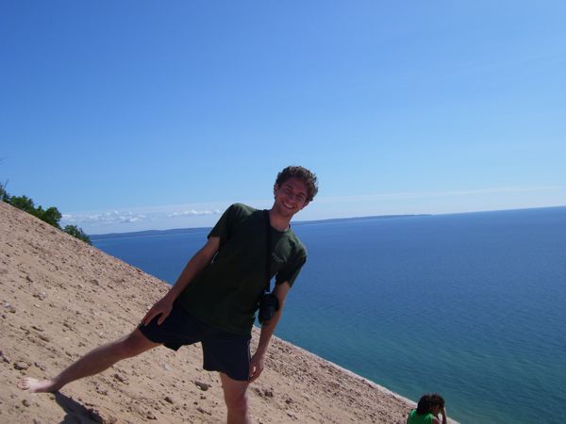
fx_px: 605
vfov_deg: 38.7
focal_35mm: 37
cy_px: 212
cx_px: 283
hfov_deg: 50.1
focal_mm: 6
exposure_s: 1/1000
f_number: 4.8
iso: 80
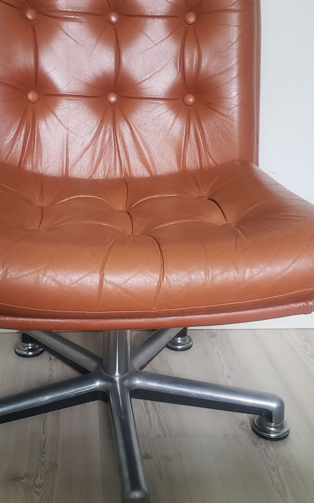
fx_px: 575
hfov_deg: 30.5
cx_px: 134
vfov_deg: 47.0
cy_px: 214
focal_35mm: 42
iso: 250
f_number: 2.4
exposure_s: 1/35
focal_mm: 4.3
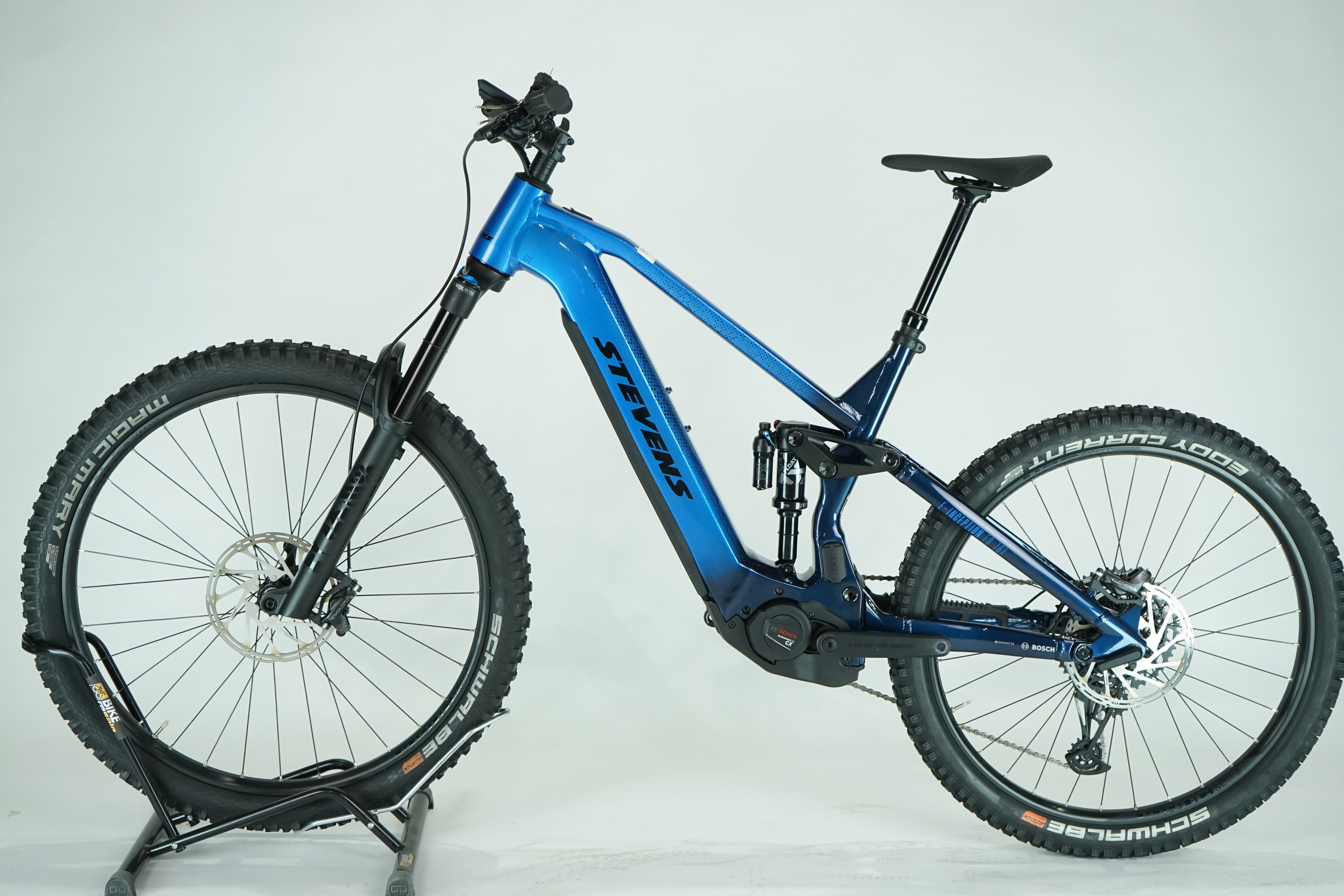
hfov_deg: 40.3
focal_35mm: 49
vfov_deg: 27.5
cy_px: 450
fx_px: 1829
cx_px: 684
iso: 1600
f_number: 5.6
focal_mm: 48
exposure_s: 1/200
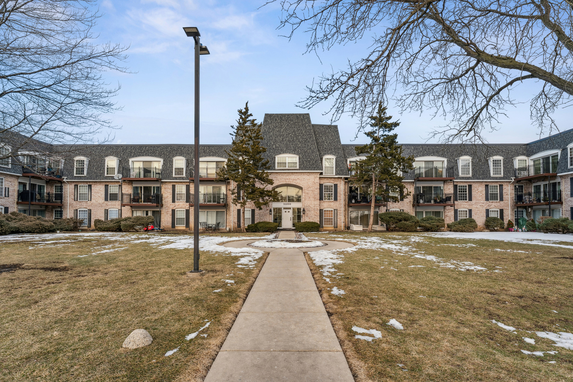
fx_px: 279
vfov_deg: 68.9
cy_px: 191
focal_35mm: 18
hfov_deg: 91.6
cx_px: 286
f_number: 13
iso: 400
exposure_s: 1/50
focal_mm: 17.5
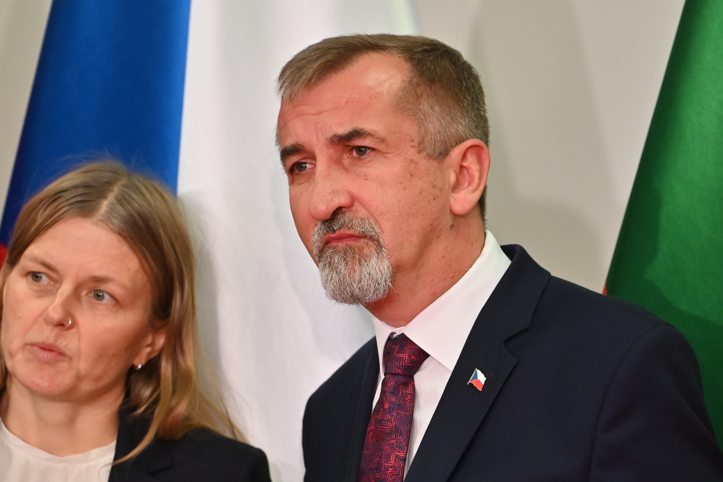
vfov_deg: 7.6
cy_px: 241
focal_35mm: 180
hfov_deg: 11.4
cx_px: 362
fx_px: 3615
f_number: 2.8
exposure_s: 1/200
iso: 640
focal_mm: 180
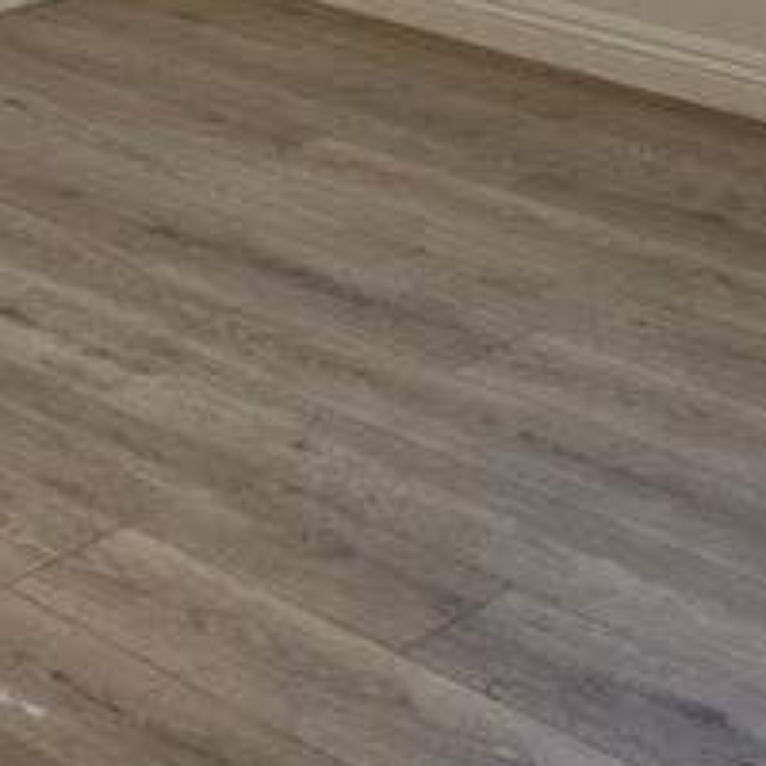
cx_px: -372
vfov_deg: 14.5
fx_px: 2604
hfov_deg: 15.5
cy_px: -651
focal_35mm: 104
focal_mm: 6.3
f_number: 1.7
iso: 80
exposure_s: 1/120
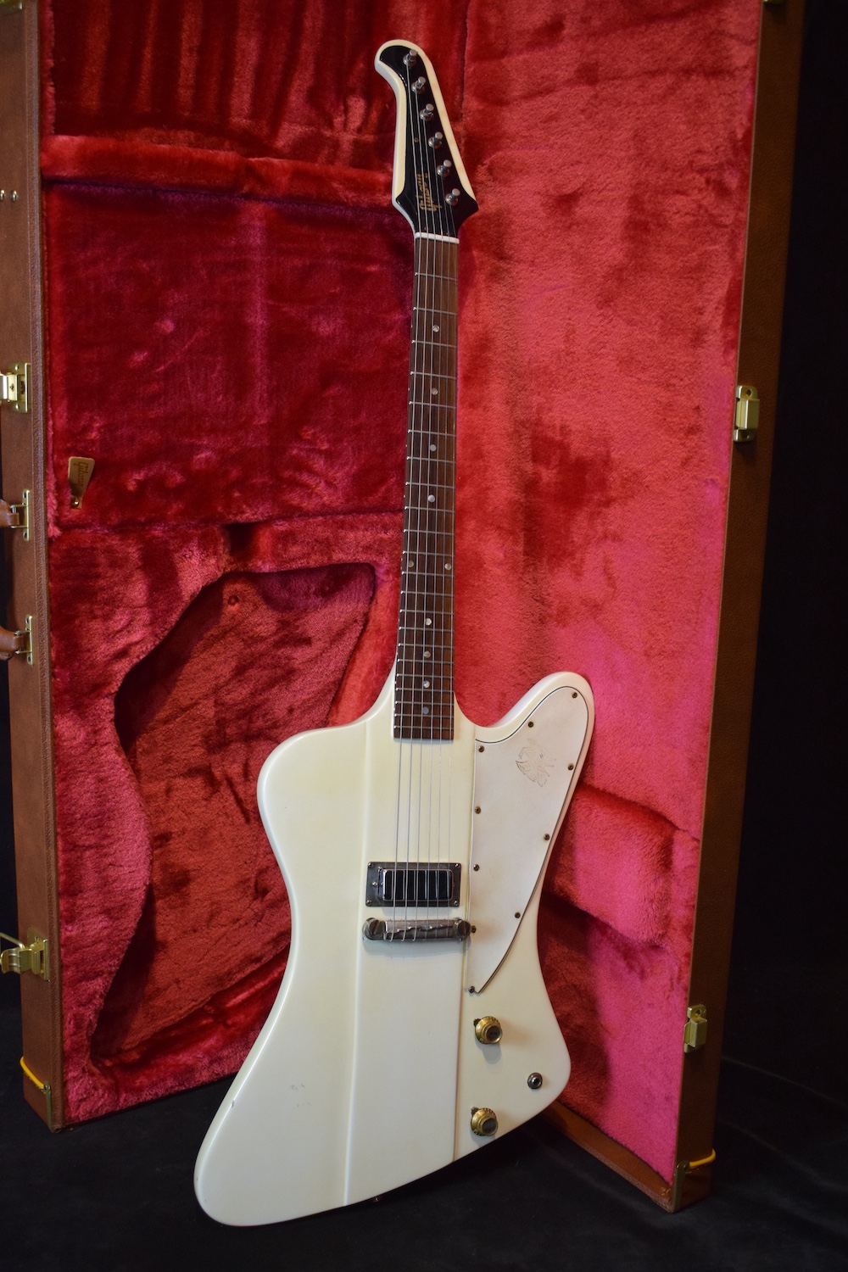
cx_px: 424
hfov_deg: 34.2
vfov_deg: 49.6
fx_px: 1378
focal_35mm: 39
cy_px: 636
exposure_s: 1/60
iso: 1800
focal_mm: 26
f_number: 4
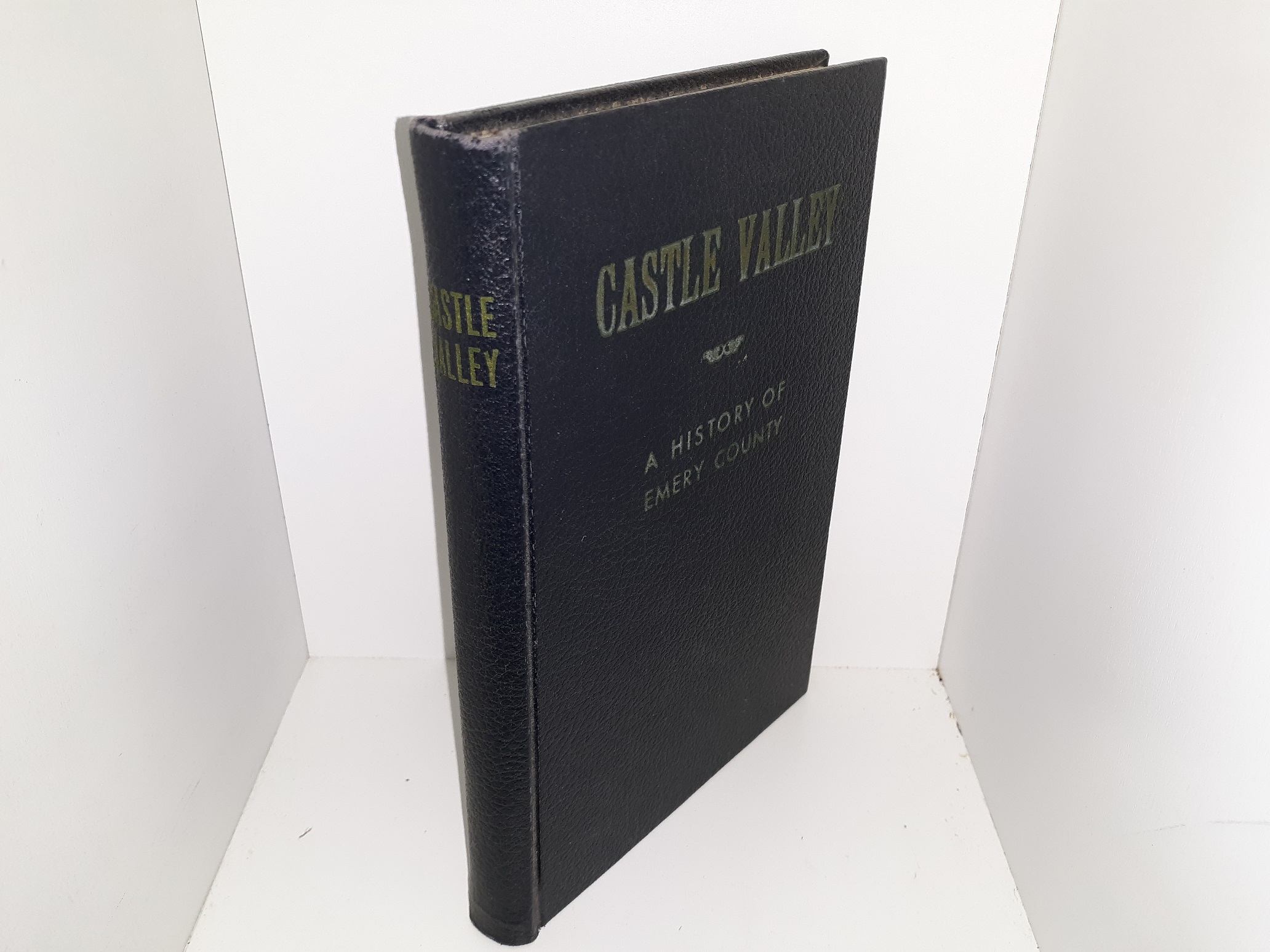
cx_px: 635
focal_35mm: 28
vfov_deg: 49.7
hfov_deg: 63.4
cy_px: 476
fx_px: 1027
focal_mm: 3.7
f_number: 1.7
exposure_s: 1/120
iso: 64
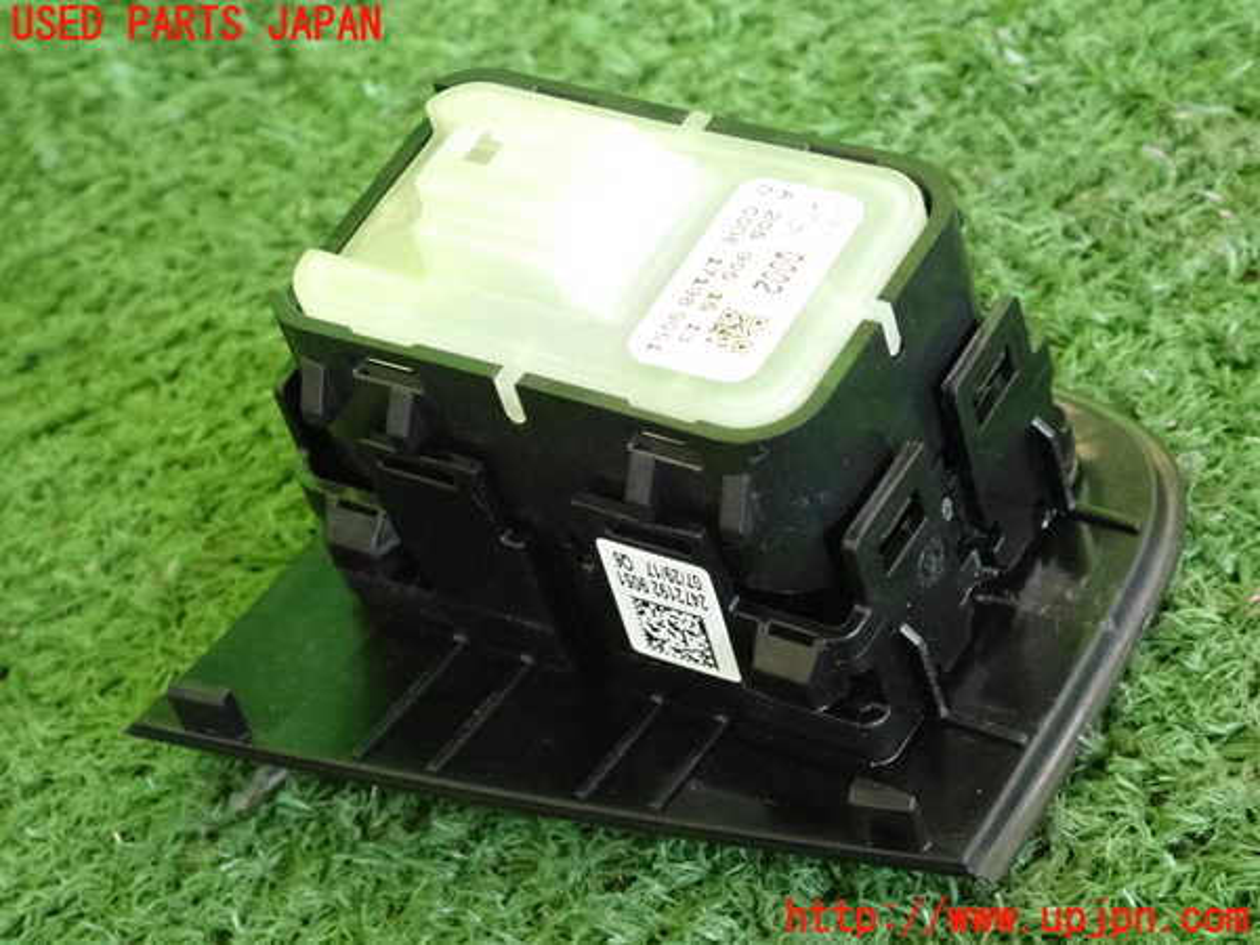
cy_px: 472
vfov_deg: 14.8
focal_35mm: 100
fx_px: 3640
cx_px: 630
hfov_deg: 19.6
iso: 2000
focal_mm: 18
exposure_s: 1/125
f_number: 4.9
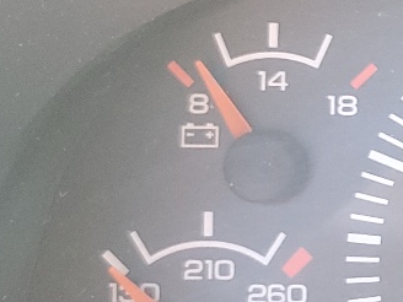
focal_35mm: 127
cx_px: 908
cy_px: 248
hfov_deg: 12.7
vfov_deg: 11.6
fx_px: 1479
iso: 75
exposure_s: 1/60.2
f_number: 1.5
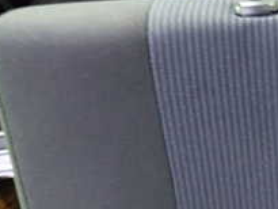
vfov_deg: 19.3
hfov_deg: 24.7
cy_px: 233
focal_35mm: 73
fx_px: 587
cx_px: 311
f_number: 2
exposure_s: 1/13
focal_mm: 4.5
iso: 800
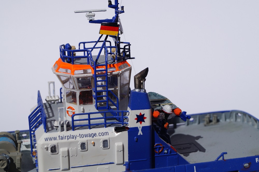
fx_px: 539
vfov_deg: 18.2
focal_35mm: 75
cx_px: 130
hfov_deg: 27.0
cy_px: 86
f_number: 11
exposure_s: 1/500
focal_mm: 50
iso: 100
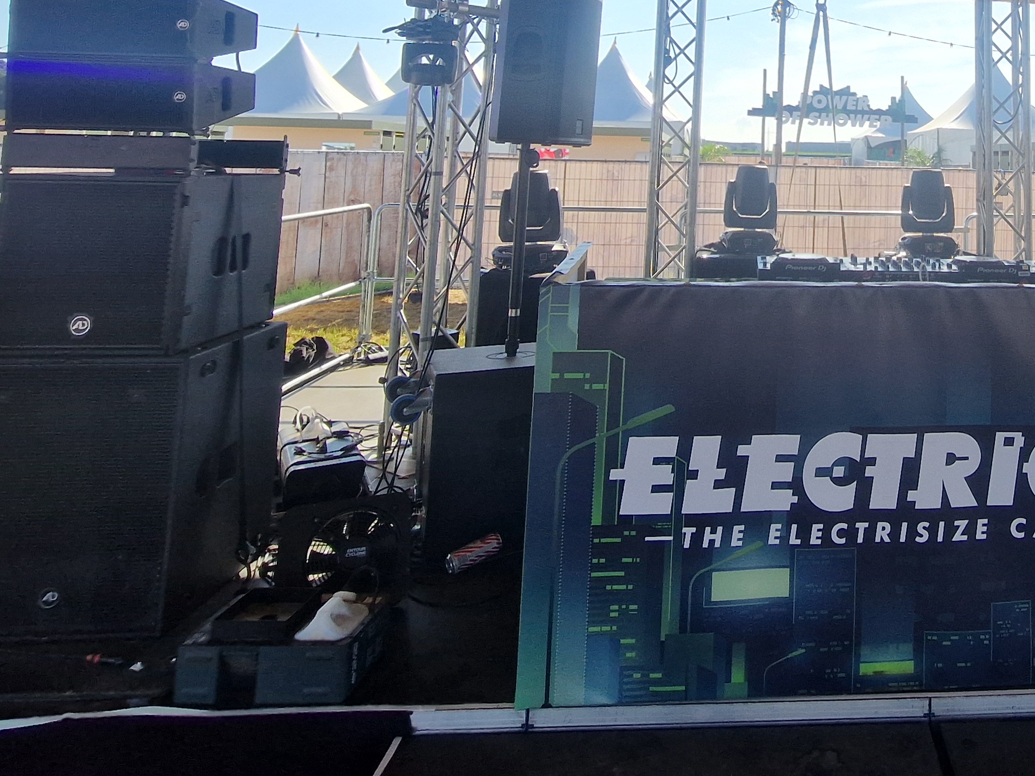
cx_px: 835
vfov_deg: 44.3
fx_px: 837
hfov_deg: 58.4
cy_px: 47
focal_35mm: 28
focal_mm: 2.2
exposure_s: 1/1024
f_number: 2.2
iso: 50
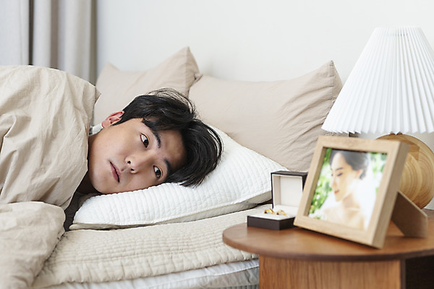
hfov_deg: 31.0
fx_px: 784
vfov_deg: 20.9
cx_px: 217
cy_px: 144
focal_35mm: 65
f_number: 4
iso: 250
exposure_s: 1/125
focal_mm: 65
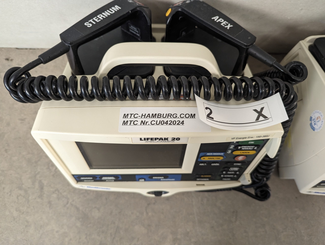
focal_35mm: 24
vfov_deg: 56.9
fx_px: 226
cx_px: 162
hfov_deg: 71.5
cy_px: 122
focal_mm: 6.81
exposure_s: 1/33.3
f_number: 1.85
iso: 318
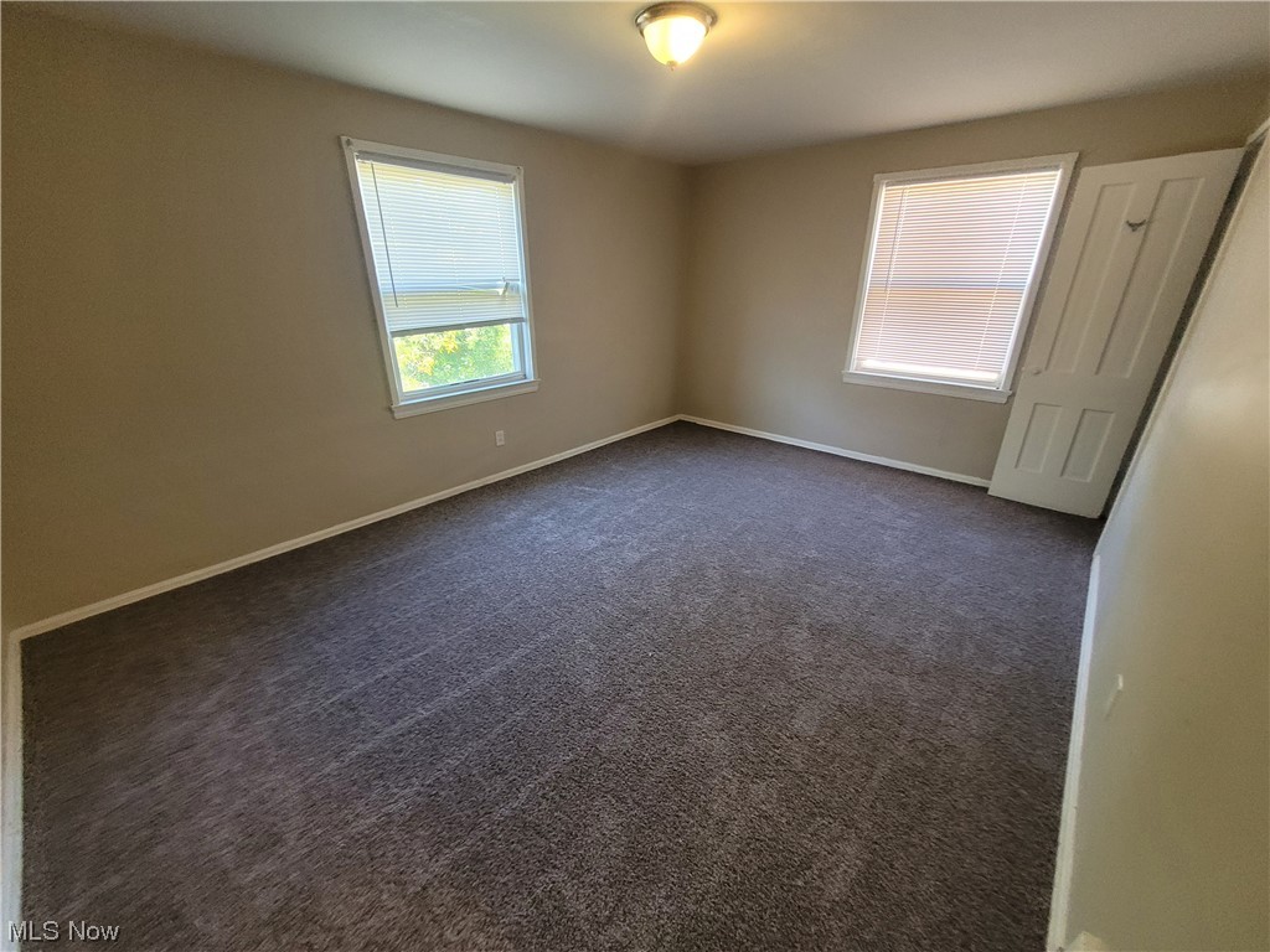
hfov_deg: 106.2
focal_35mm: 13
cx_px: 635
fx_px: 477
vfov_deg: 89.9
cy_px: 476
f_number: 2.2
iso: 320
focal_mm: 1.74
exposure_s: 1/59
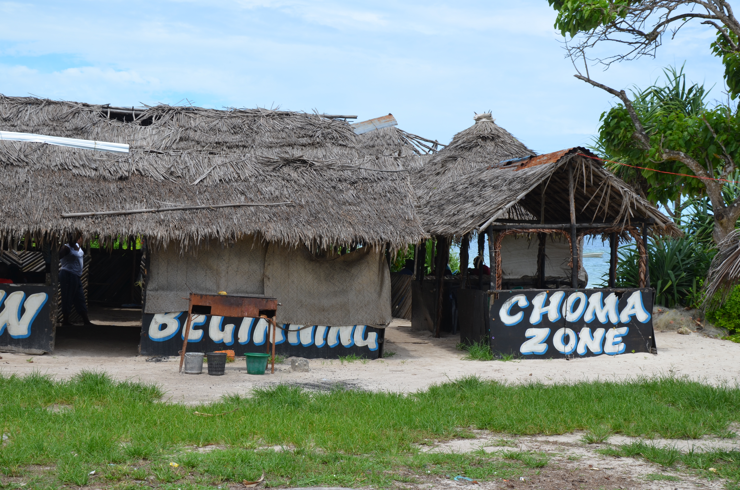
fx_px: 1385
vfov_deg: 20.1
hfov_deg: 29.9
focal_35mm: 68
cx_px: 370
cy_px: 245
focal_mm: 45
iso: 100
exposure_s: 1/250
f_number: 8
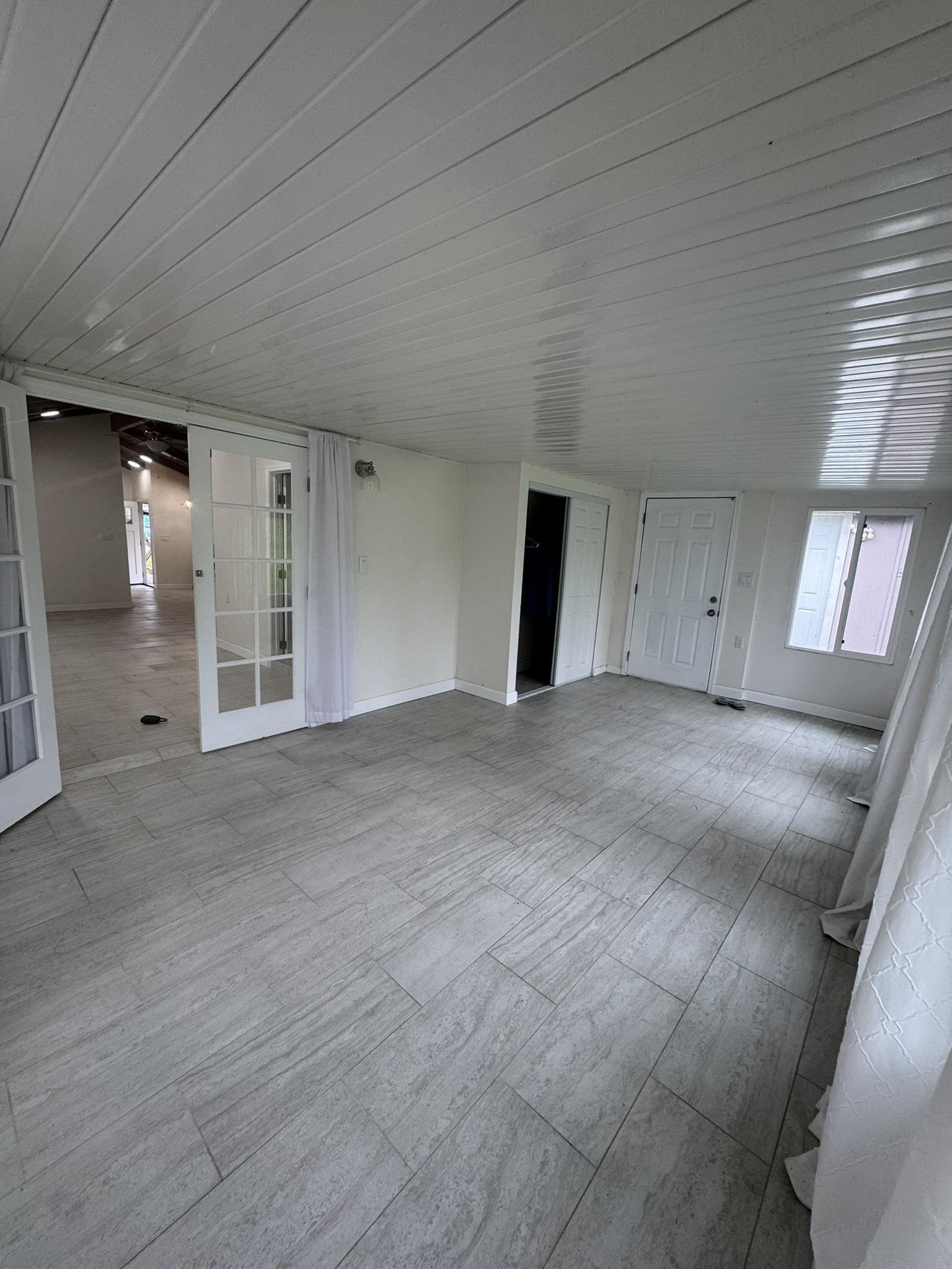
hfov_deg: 85.7
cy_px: 634
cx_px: 476
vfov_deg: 102.1
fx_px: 513
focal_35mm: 14
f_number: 2.2
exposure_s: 1/120
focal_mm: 2.22
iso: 125
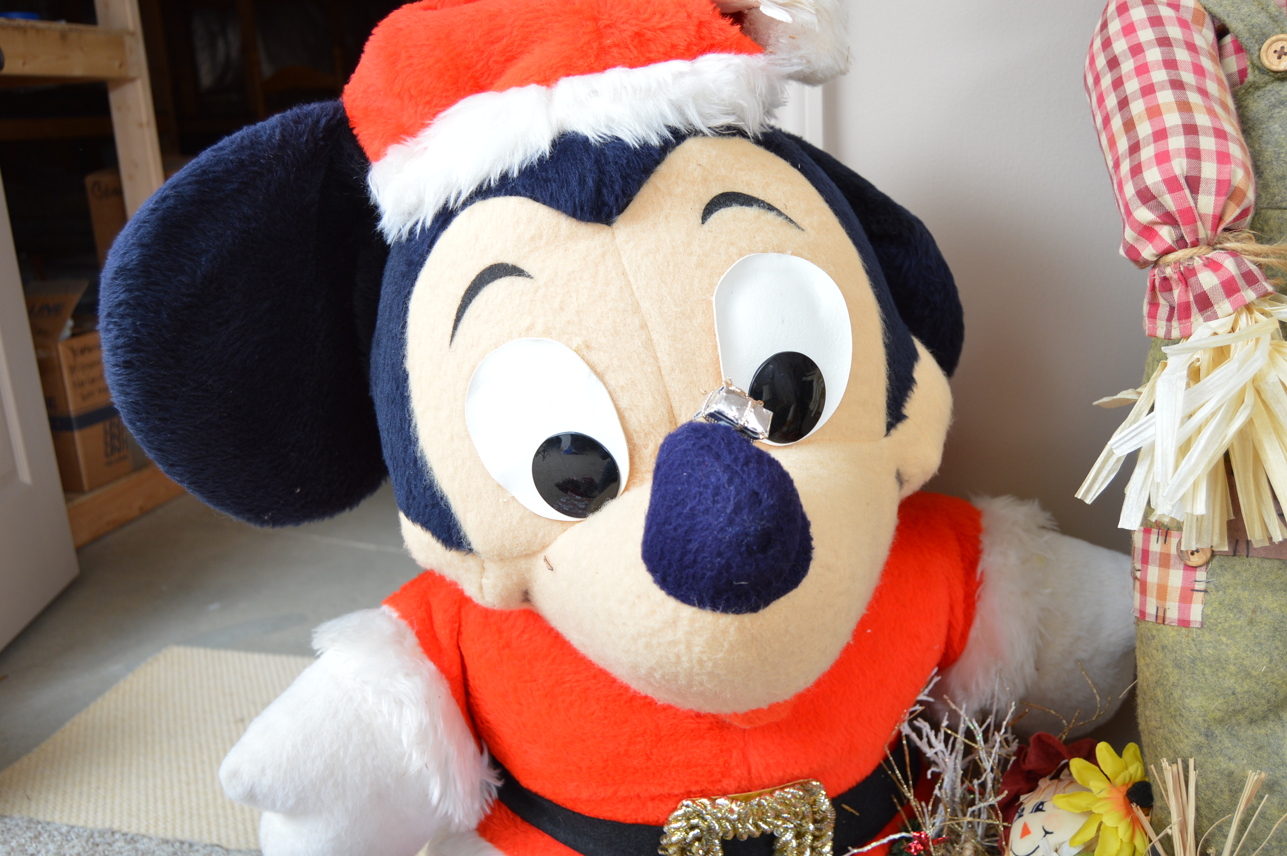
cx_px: 644
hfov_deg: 62.0
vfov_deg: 43.5
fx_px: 1072
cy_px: 428
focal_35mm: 30
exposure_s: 1/200
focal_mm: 20
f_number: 3.5
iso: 200
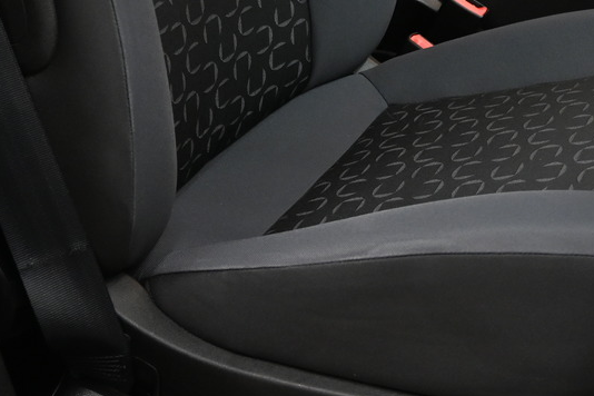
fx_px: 1464
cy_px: -200
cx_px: 576
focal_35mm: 89
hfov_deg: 22.2
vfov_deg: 14.4
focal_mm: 19.5
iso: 640
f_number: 3.8
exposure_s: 1/30
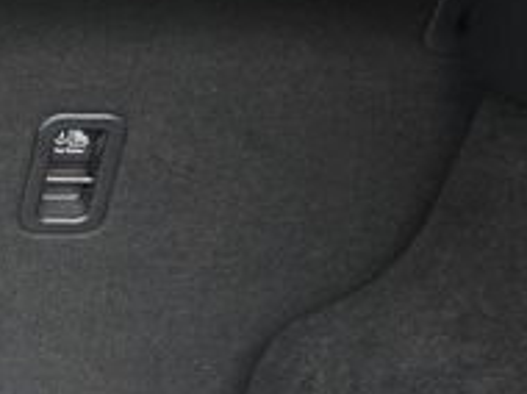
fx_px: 1885
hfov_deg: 14.2
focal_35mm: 124
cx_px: -405
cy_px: 491
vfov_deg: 11.6
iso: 320
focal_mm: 6.3
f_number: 1.7
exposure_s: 1/100
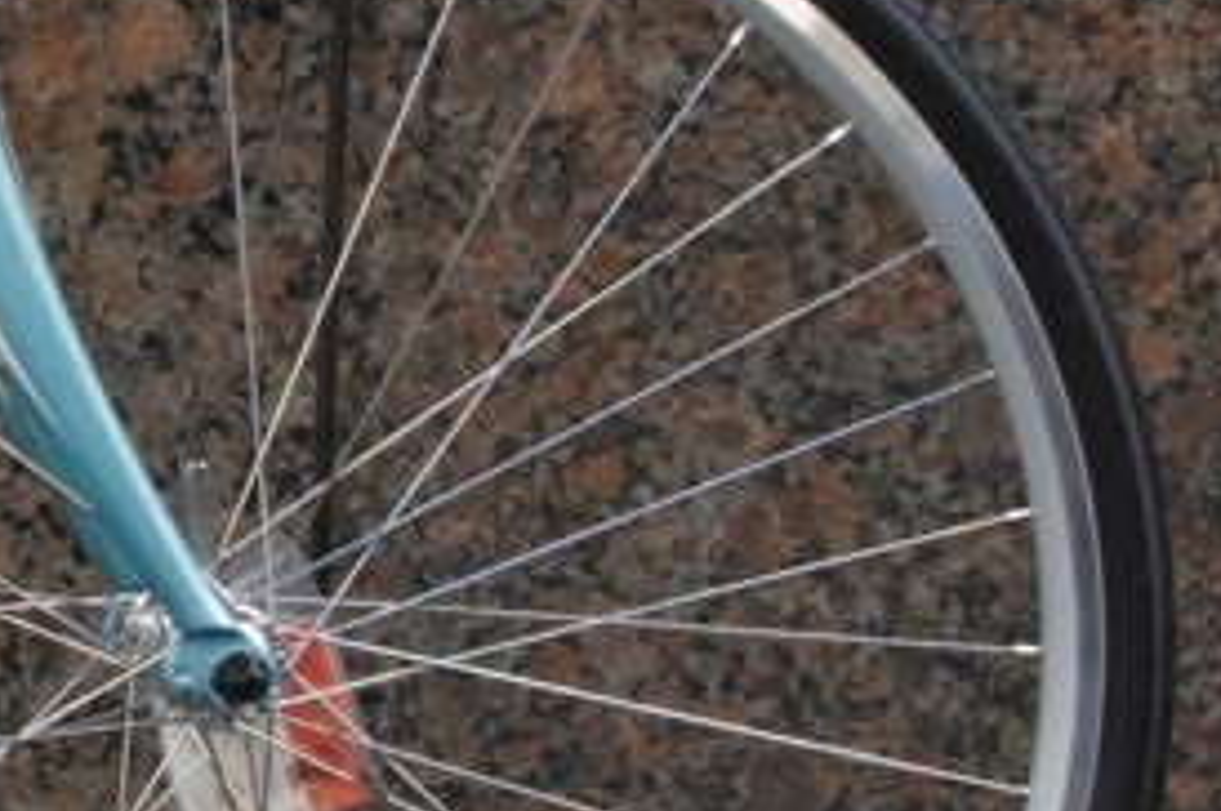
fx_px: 6233
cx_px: -1359
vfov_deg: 7.4
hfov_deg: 10.2
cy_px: 178
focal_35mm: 184
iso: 1600
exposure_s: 1/30
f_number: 18
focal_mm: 28
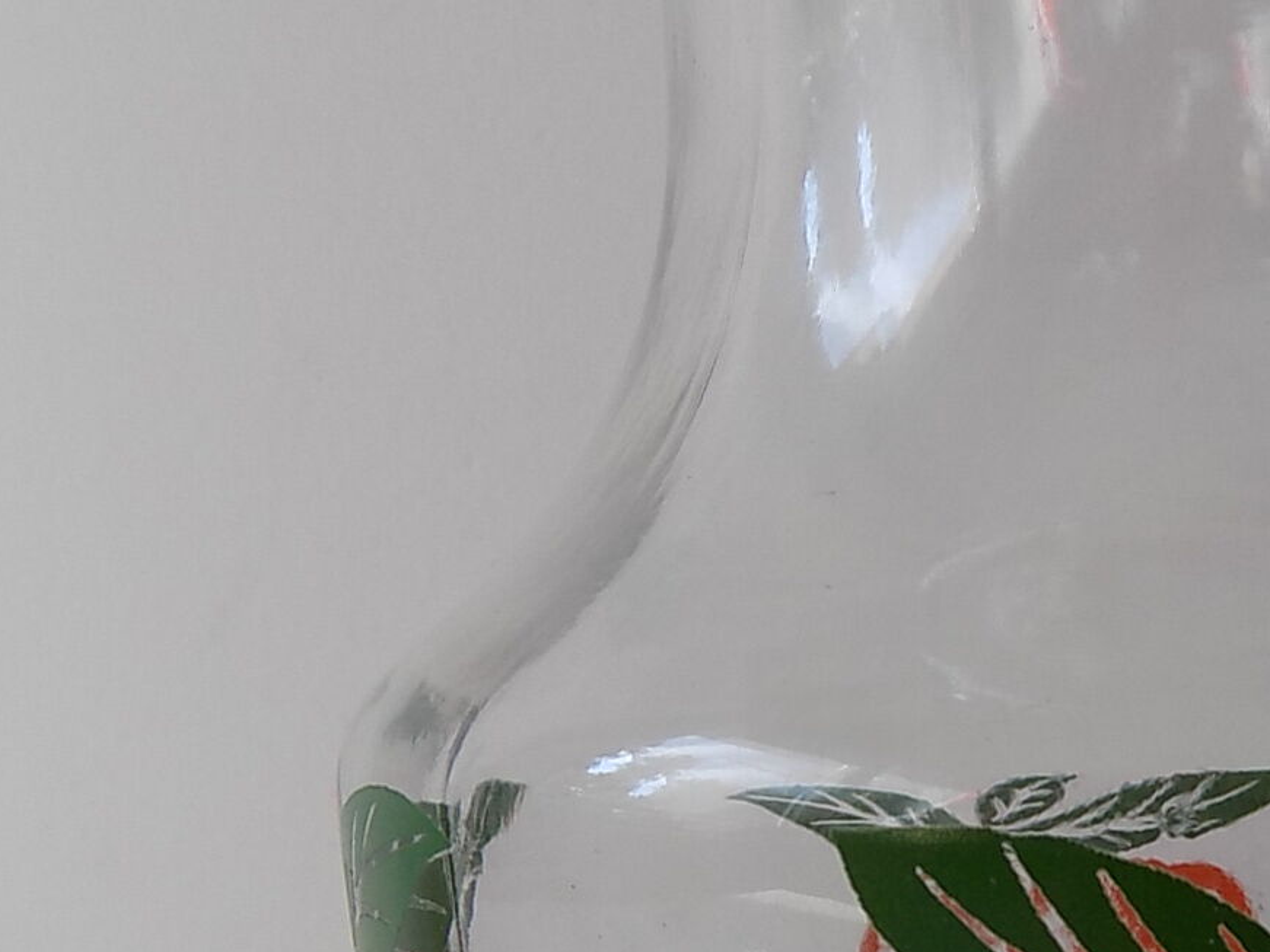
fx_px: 2201
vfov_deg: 22.9
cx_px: 1185
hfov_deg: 30.5
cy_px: 1061
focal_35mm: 60
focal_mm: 4
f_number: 3.1
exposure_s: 1/40
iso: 80
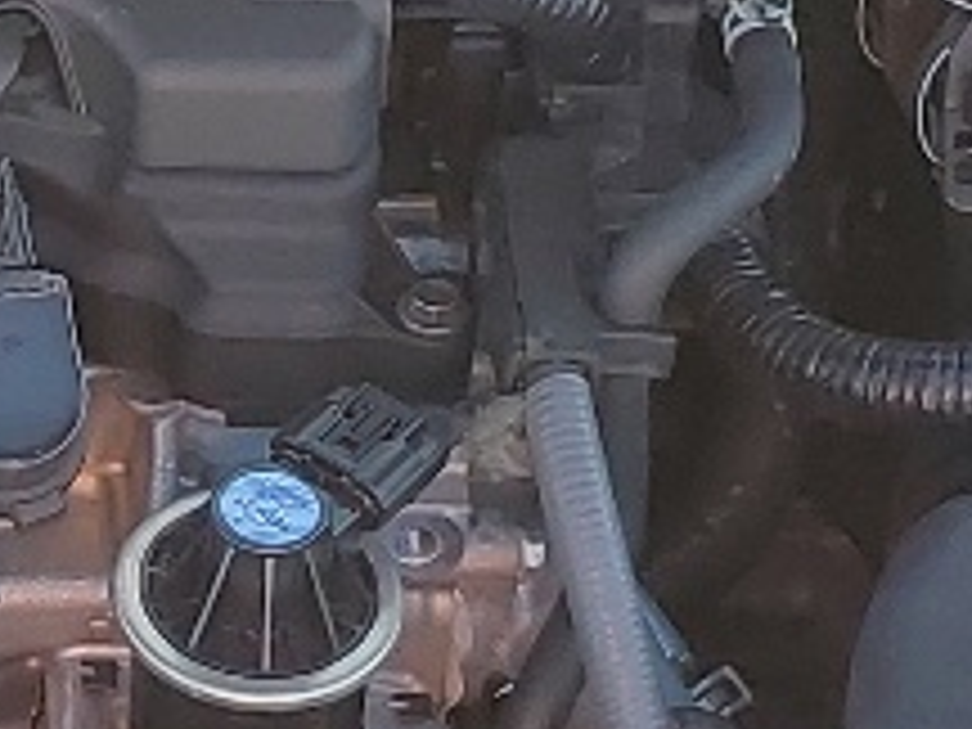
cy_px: 446
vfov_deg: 7.7
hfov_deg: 10.1
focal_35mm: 193
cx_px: -144
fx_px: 5419
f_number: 1.5
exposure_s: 1/556
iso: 50
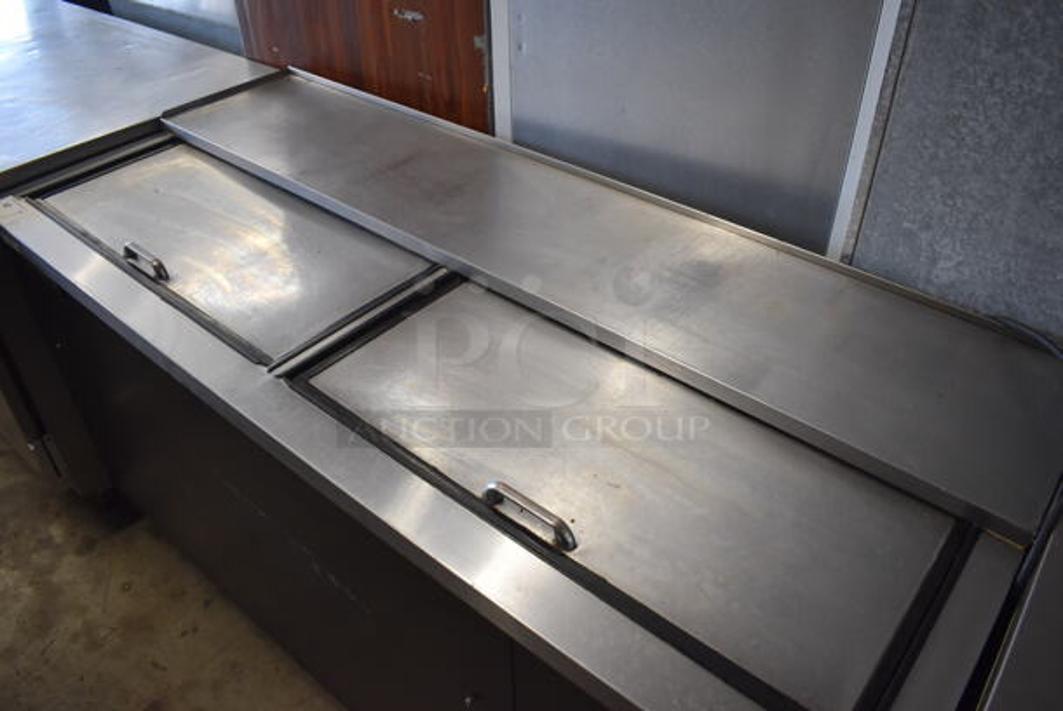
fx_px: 798
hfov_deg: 67.3
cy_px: 356
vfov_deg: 48.0
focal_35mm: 27
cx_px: 532
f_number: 3.5
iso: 1100
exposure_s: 1/125
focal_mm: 18
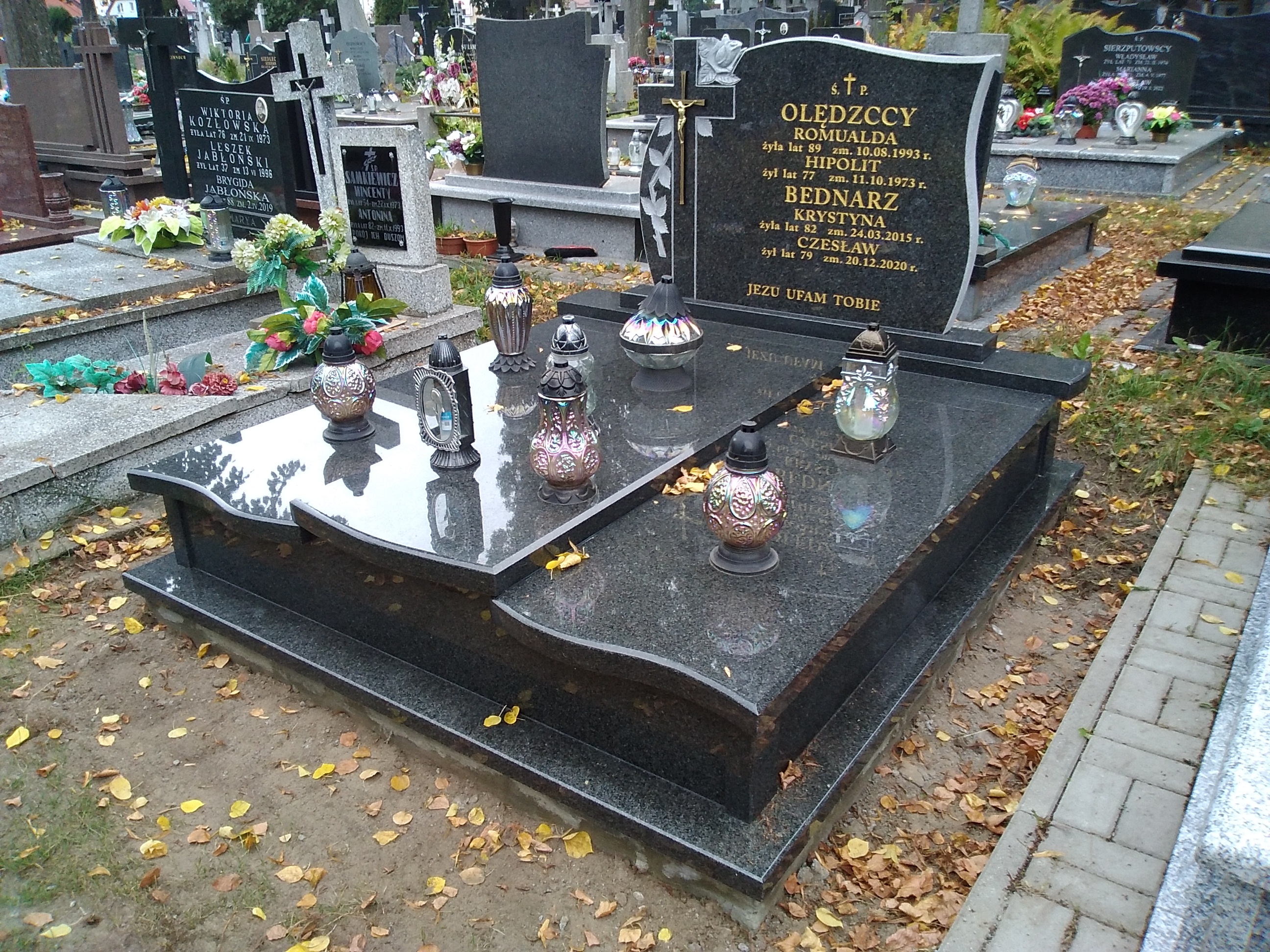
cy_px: 476
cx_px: 635
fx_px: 1064
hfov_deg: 61.7
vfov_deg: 48.2
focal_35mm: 29
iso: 108
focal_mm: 2.39
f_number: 2.4
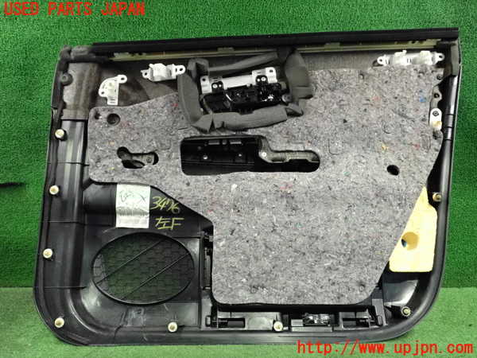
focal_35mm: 30
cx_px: 238
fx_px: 413
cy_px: 179
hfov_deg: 60.0
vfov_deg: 46.8
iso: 2000
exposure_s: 1/125
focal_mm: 5.4
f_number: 2.3
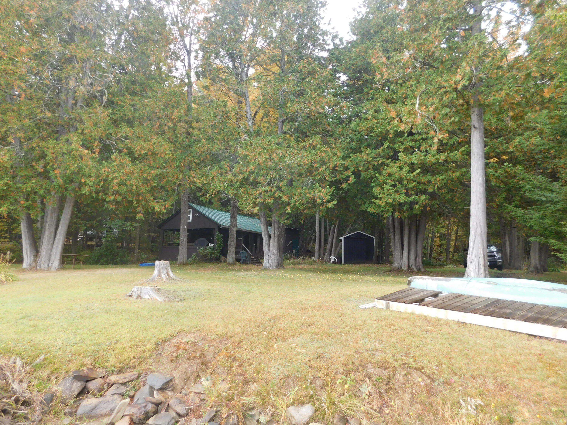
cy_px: 212
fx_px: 377
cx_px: 284
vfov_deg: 58.9
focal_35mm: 23
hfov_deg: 73.9
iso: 125
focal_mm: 4
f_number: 3
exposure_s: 1/80
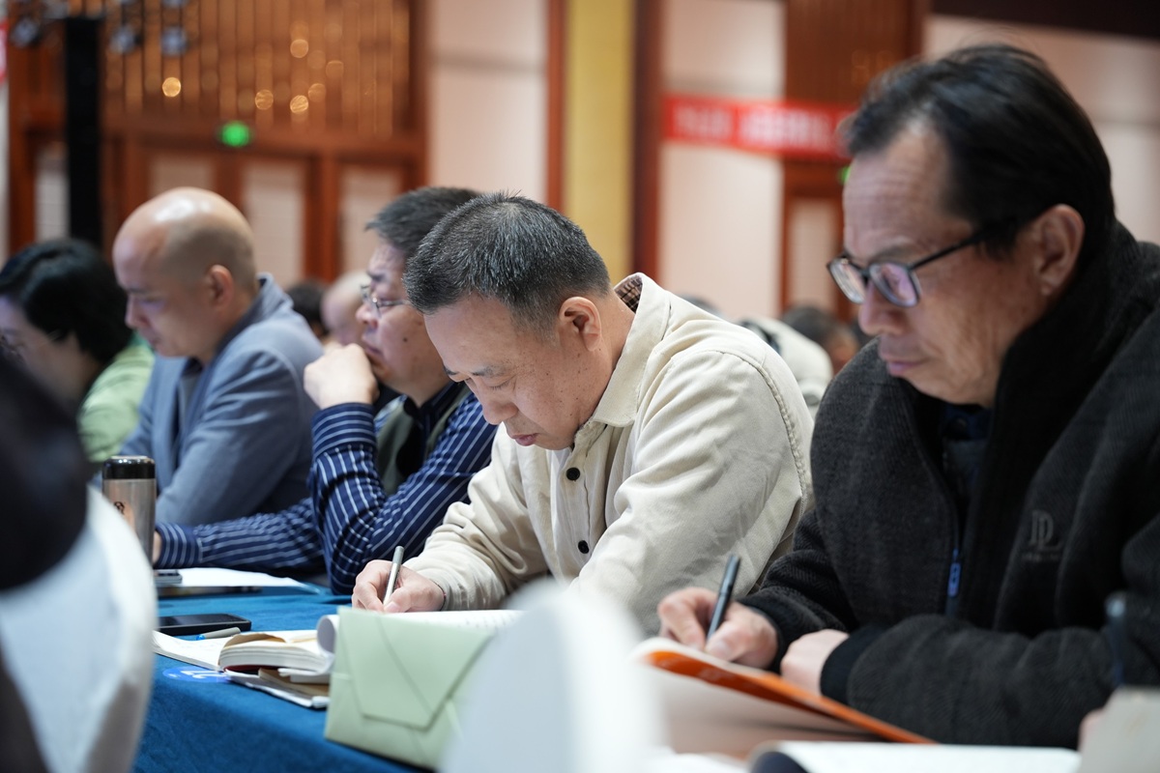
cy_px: 386
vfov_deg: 19.5
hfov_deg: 28.8
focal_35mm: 70
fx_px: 2255
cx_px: 580
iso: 800
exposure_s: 1/100
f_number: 2.8
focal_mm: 70
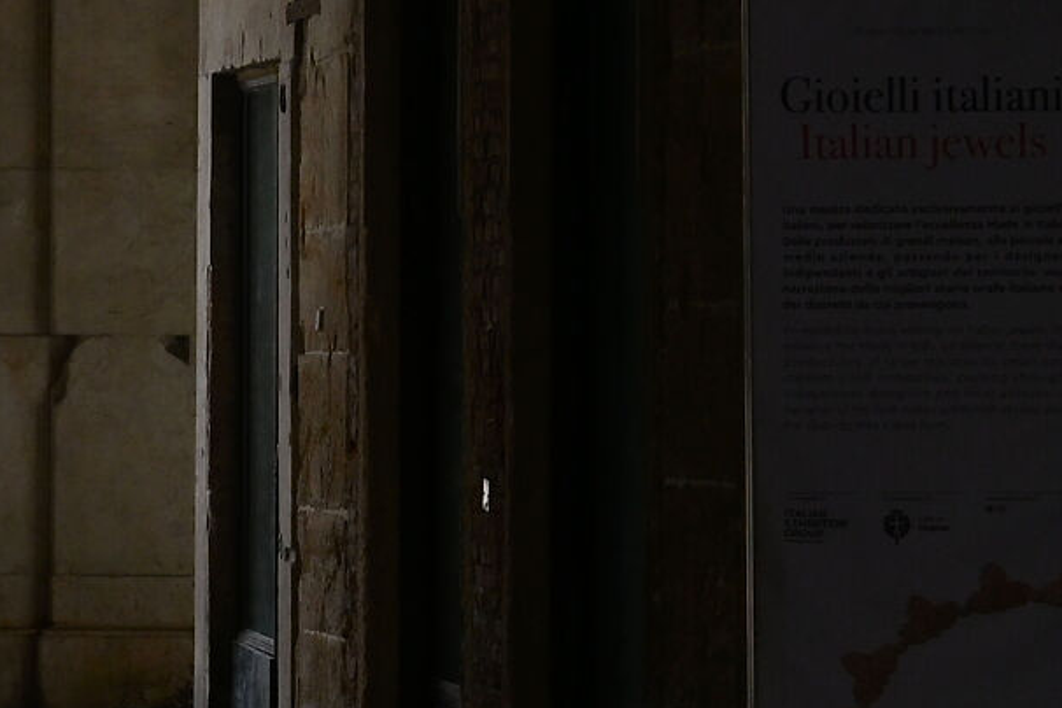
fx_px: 8761
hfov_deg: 6.7
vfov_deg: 4.6
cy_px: 293
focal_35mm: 297
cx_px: -985
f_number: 6.3
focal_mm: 50
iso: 800
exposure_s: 1/800
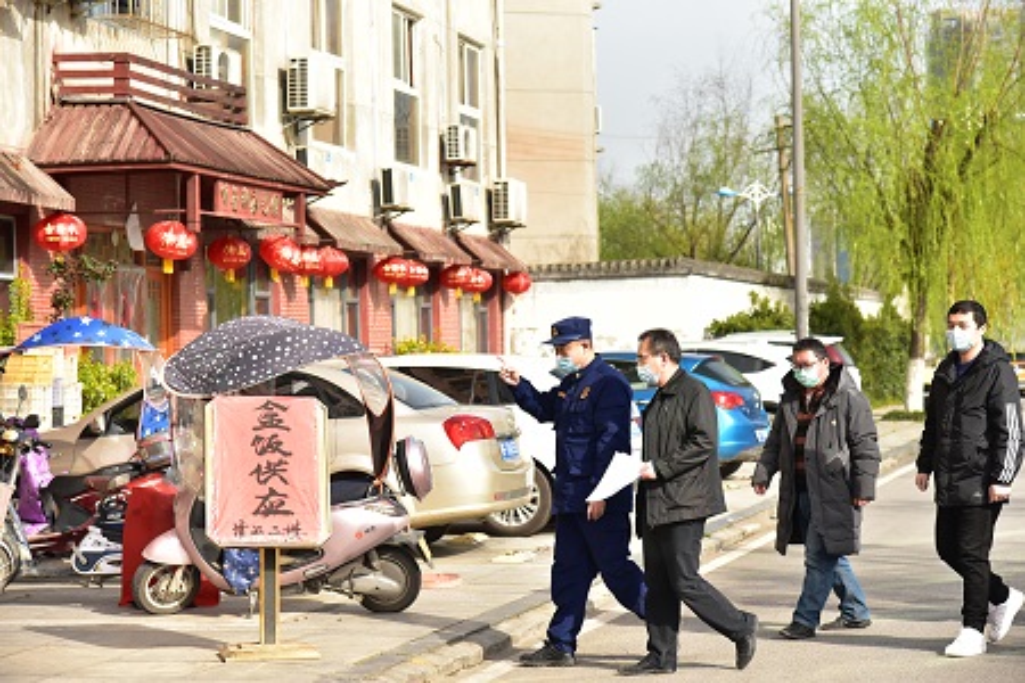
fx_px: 2448
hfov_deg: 23.6
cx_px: 512
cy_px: 342
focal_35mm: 86
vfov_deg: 15.9
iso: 1600
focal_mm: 86
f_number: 5
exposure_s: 1/4000
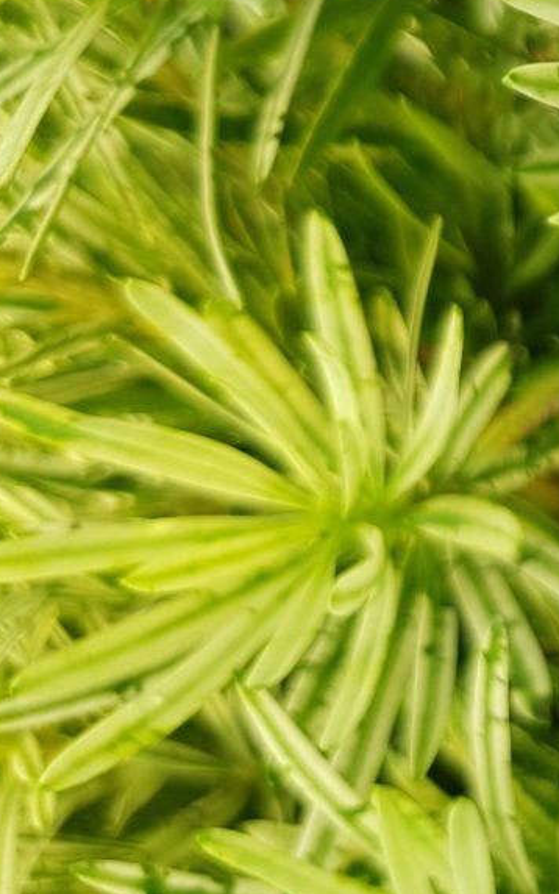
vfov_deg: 27.2
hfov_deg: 14.8
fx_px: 1802
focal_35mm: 74
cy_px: 152
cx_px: 1088
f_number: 1.7
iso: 50
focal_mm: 4.2
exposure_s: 1/120
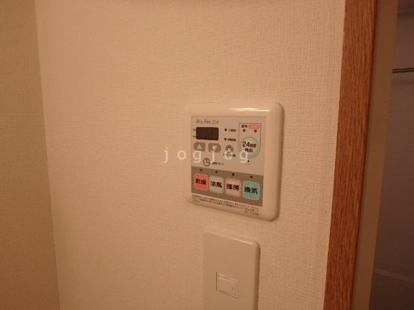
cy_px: 155
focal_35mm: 21
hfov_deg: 79.0
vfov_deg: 63.4
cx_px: 207
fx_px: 251
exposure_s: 1/60
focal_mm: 3.7
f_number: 3.5
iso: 200
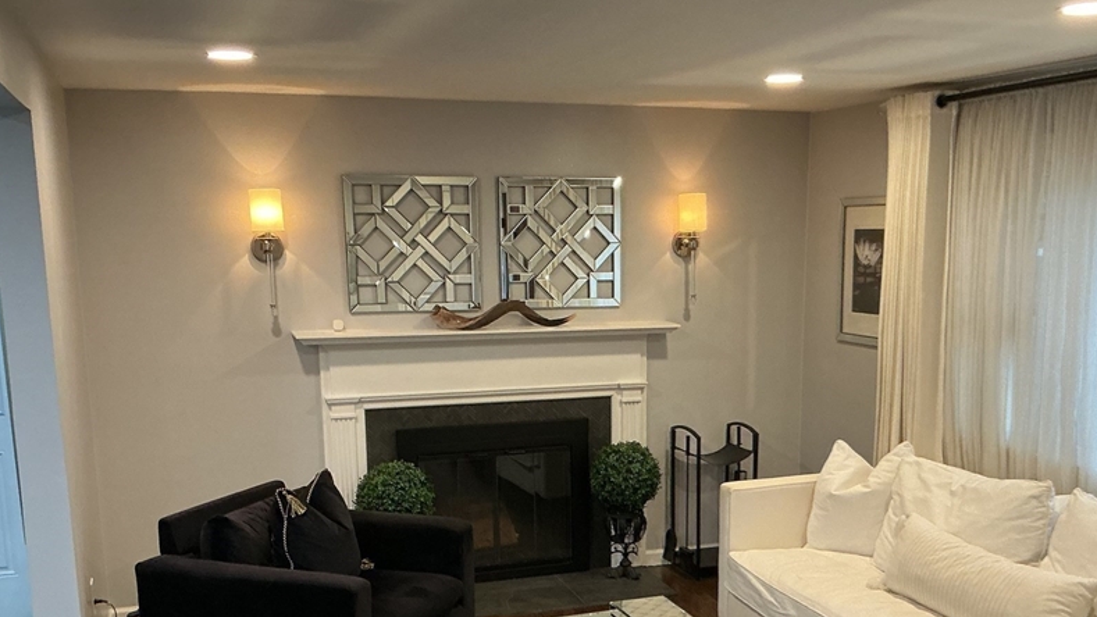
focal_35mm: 41
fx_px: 1193
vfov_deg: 28.6
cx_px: 609
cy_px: 464
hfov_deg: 49.3
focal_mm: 3
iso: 125
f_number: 1.8
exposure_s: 1/60
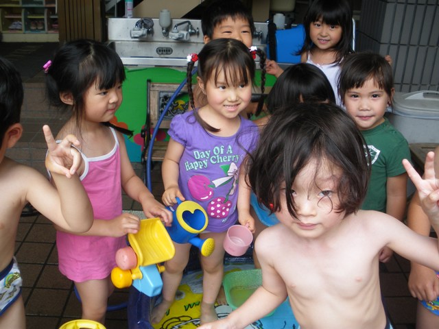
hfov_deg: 51.4
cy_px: 164
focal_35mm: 36
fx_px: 457
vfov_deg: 39.7
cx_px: 220
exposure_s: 1/80
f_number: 3.5
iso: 80
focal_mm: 6.3
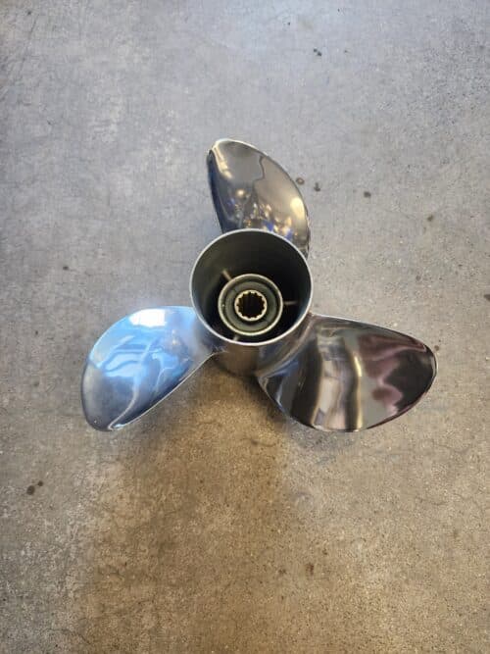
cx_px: 245
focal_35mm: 23
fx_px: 434
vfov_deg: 73.9
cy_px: 327
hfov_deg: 58.9
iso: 400
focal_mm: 6.4
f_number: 1.8
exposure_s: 1/120
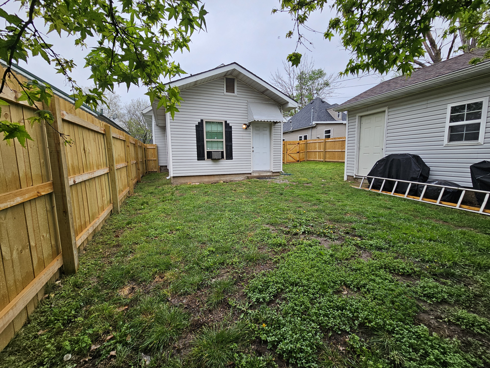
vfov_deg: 89.9
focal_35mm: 13
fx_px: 184
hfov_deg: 106.2
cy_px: 184
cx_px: 245
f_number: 2.2
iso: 50
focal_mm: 2.2
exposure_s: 1/226
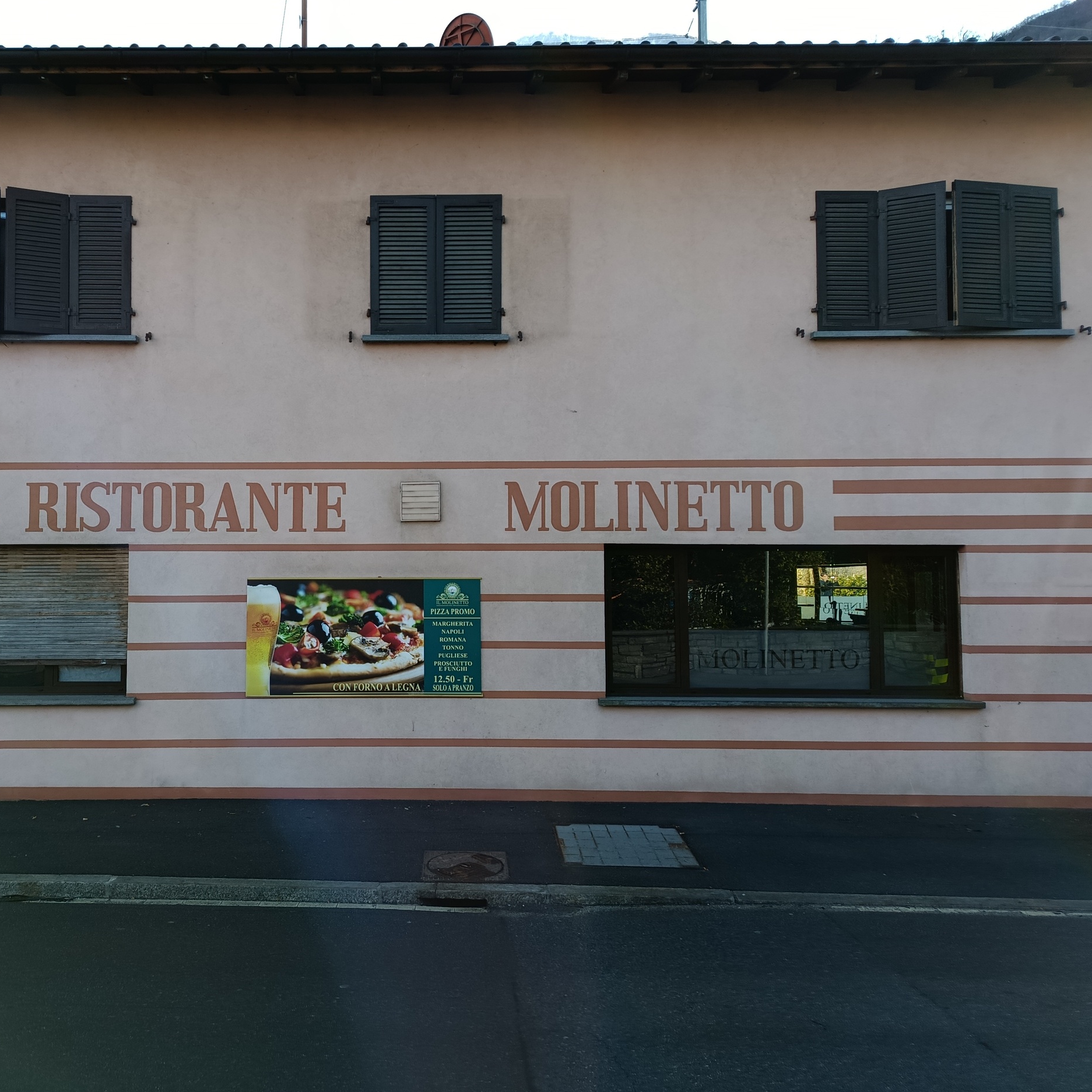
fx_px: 1035
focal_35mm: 29
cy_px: 533
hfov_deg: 54.8
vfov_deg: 55.6
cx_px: 393
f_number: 1.7
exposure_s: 1/100
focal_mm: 5.24
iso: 60
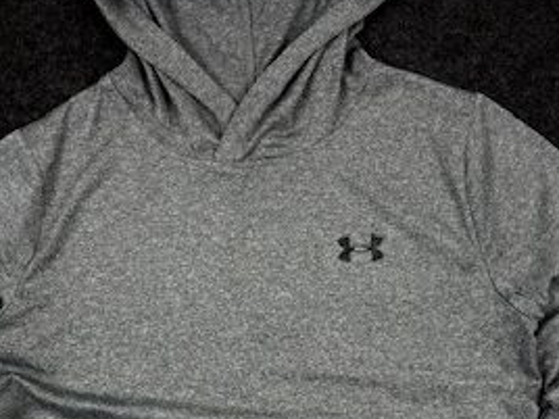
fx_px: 694
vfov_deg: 33.0
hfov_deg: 43.8
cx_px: 263
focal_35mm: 43
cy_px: 313
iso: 80
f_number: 1.78
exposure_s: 1/100
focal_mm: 6.76
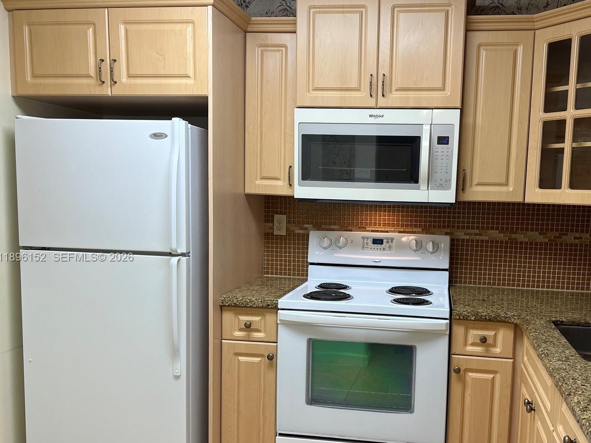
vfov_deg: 42.8
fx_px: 563
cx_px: 362
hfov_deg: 54.8
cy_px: 258
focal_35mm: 33
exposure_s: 1/120
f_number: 1.5
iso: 64
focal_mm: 5.7
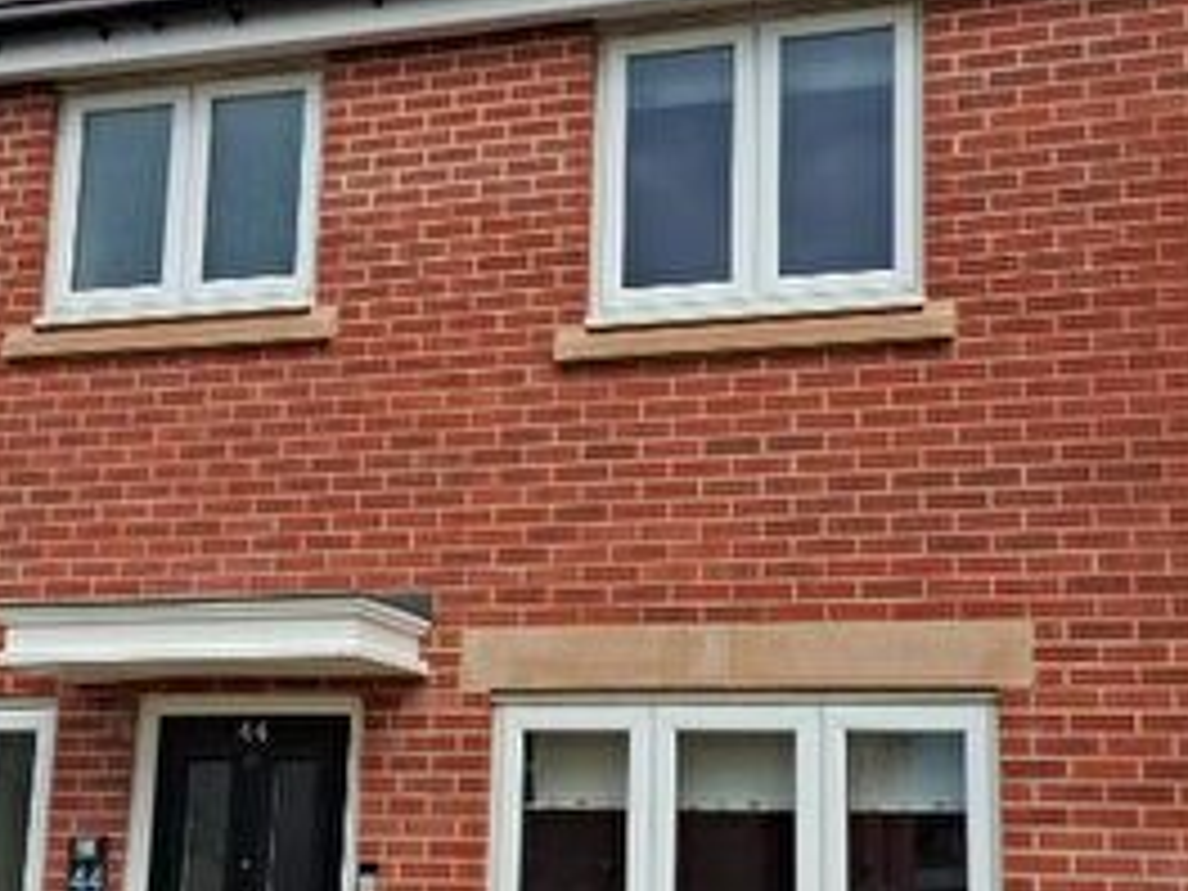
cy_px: 461
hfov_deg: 31.7
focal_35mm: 61
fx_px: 2093
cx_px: 554
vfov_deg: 24.0
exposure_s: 1/1919
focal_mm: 5.54
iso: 50
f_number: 1.8
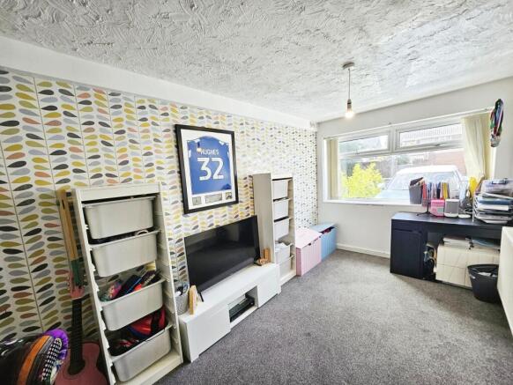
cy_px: 192
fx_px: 193
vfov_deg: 90.0
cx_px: 256
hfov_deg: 106.2
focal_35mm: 13
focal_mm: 1.7
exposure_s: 1/50
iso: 40
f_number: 2.2
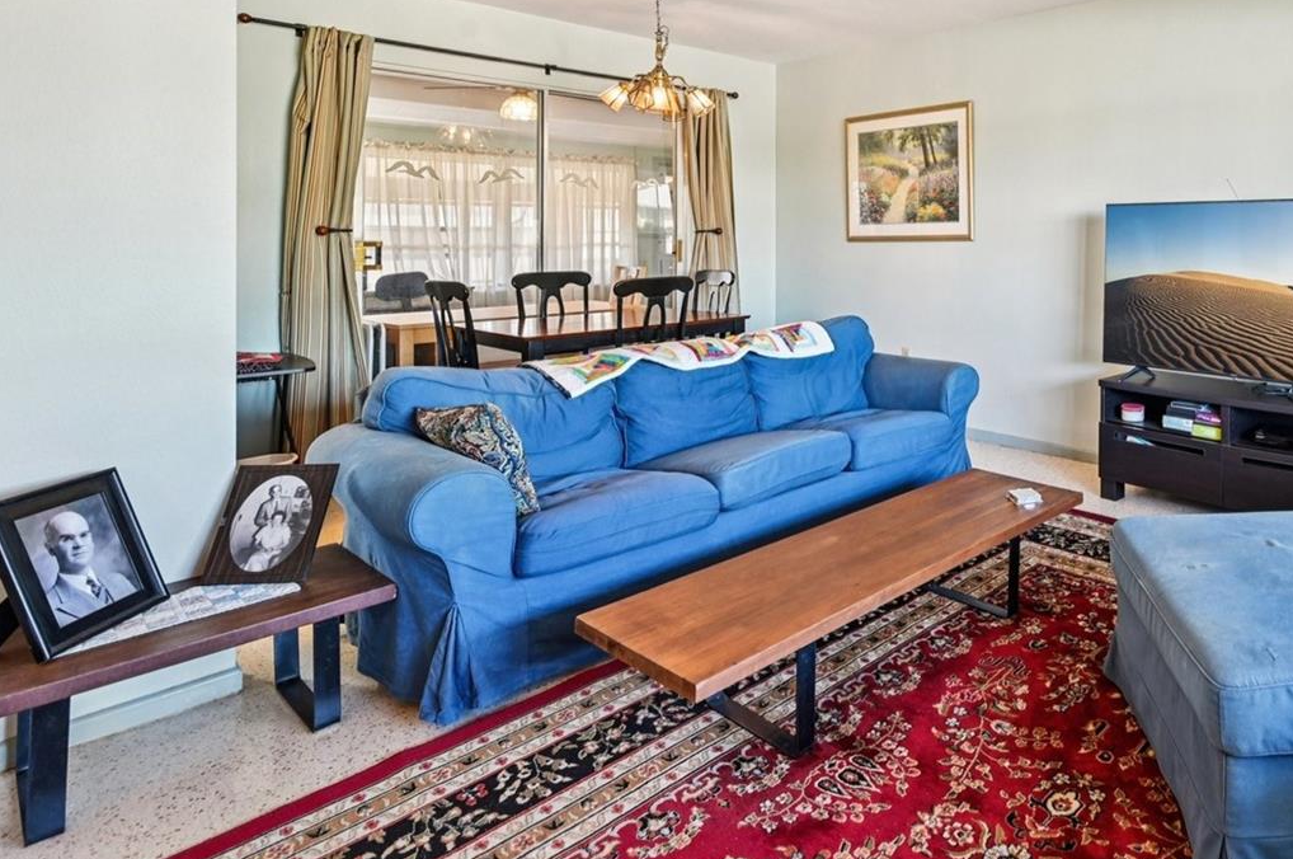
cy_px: 242
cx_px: 993
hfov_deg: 72.3
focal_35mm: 22
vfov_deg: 55.1
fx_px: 789
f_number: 8
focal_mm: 14
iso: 400
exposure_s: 1/13
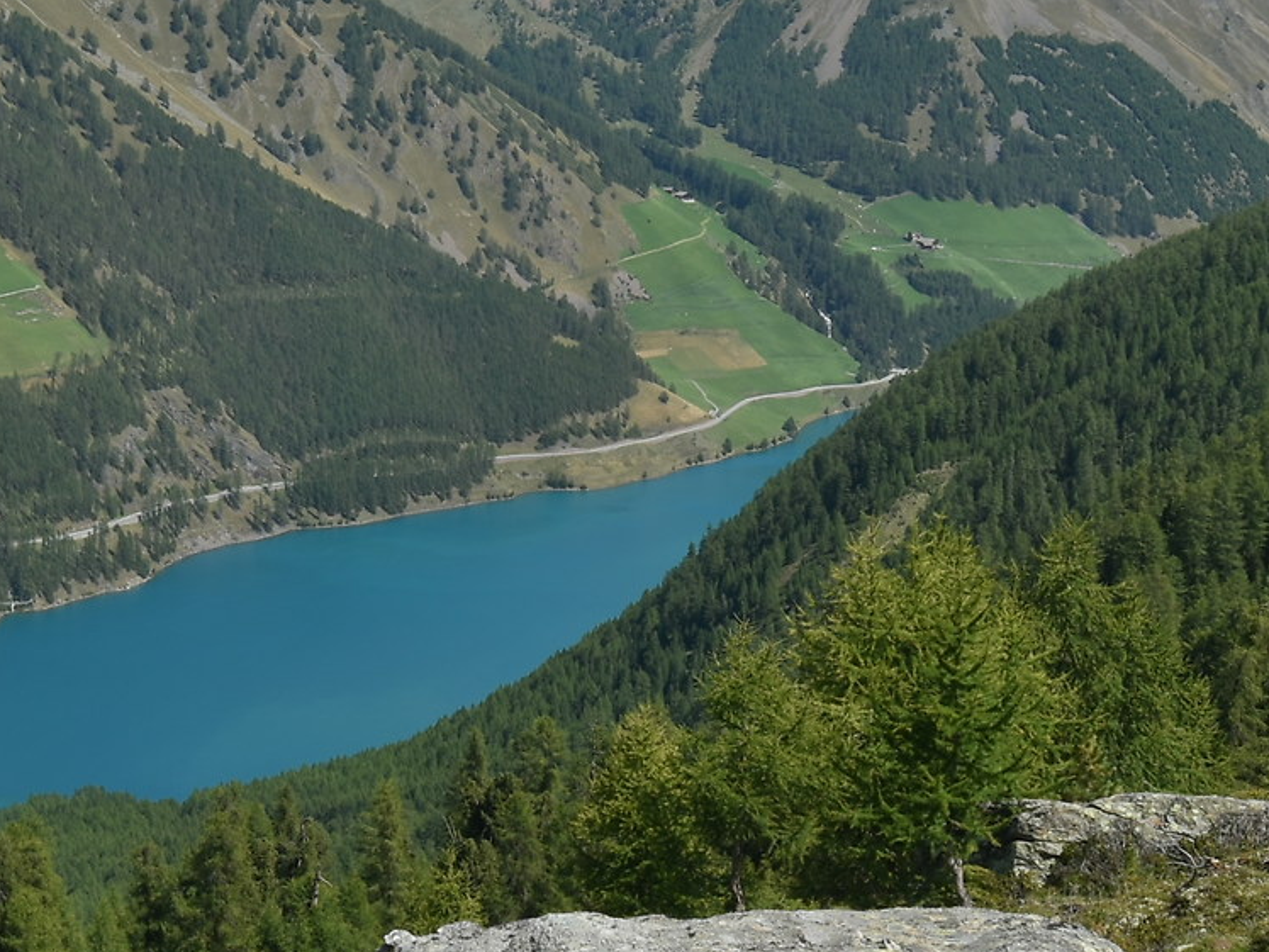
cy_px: 365
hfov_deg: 26.1
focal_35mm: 74
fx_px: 2713
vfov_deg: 19.9
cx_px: 346
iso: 100
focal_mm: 16
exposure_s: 1/125
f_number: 14
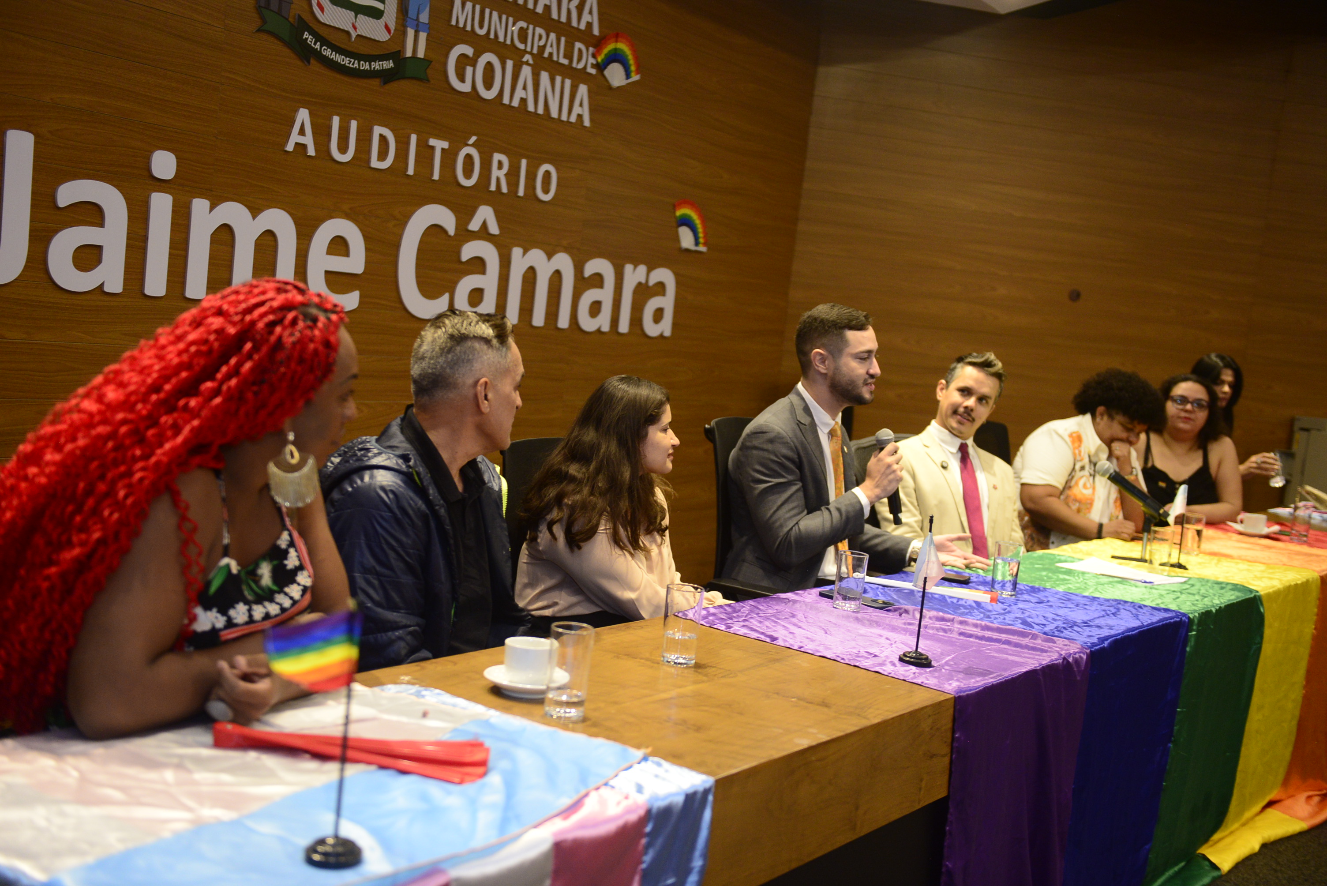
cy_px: 443
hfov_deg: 44.5
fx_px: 1622
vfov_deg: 30.5
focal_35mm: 44
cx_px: 664
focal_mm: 44
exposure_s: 1/125
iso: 2000
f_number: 4
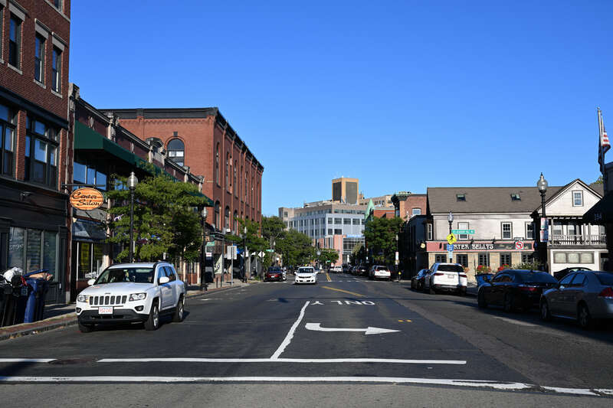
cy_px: 204
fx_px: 664
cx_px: 306
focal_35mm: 39
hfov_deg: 49.6
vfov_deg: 34.2
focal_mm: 39
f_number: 8
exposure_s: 1/200
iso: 64
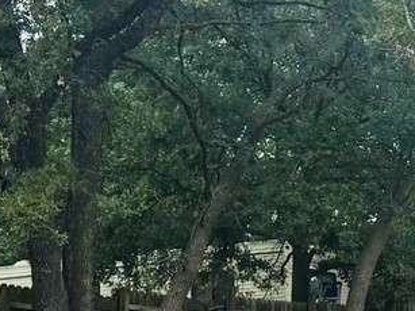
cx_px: 848
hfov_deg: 11.7
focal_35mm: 150
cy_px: 269
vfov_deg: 9.8
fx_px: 1798
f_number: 1.78
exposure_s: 1/2415
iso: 80
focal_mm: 6.76
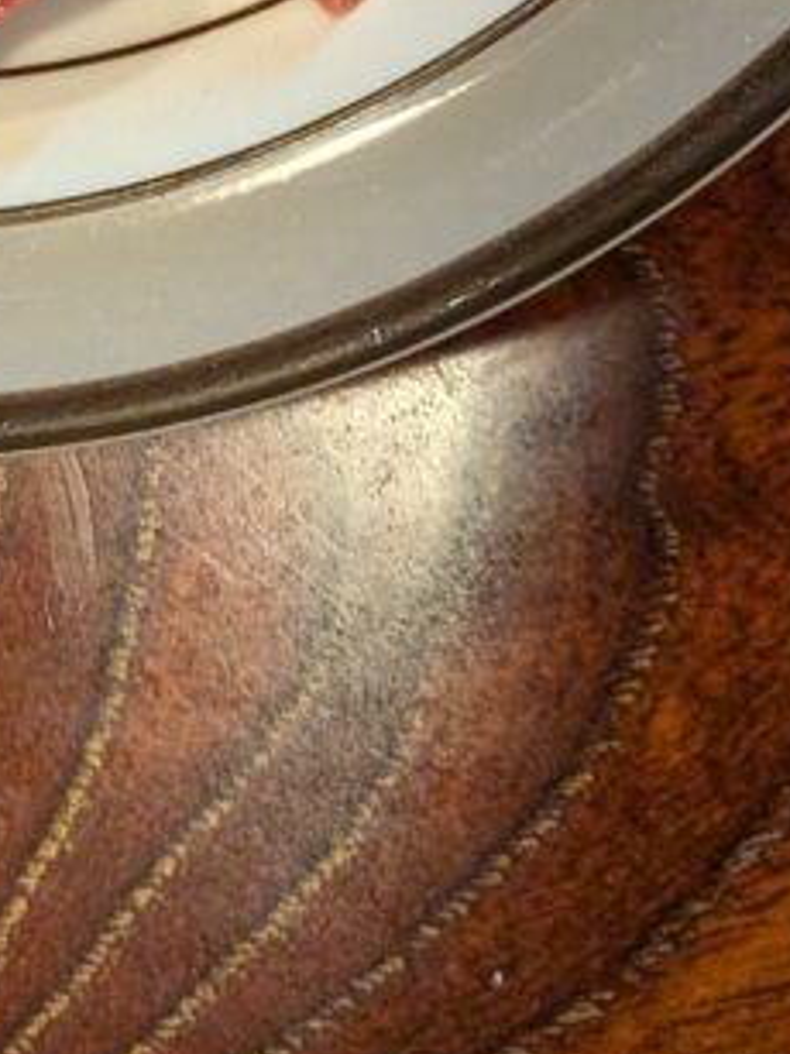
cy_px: -460
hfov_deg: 18.0
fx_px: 2436
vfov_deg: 21.2
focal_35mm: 80
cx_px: 3
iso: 120
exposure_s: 1/114
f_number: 1.7
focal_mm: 4.53
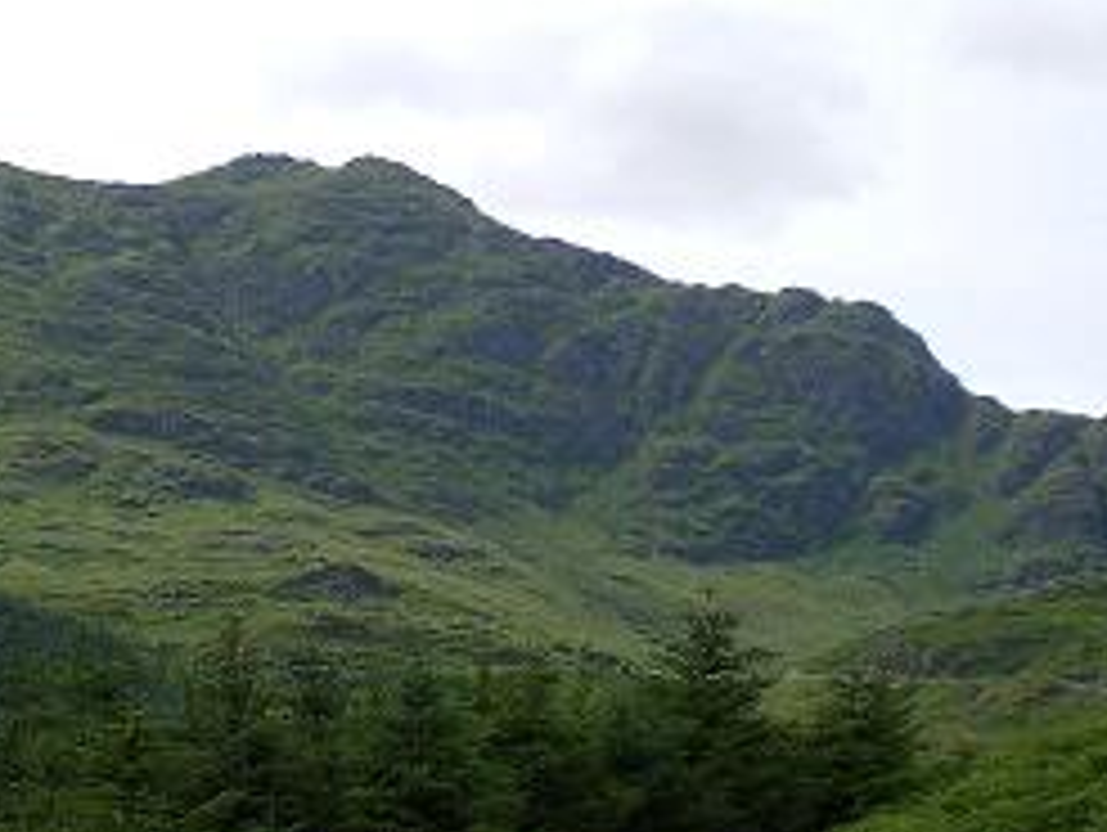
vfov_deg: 18.6
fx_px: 2529
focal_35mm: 79
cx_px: 328
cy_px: 612
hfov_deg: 24.5
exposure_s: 1/250
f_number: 4.6
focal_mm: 6.3
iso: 64
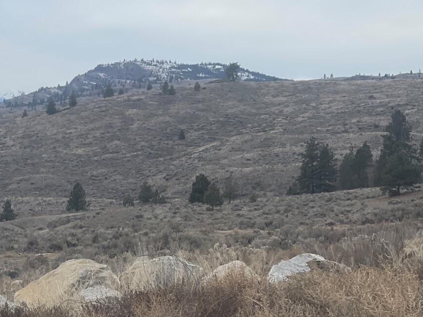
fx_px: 1454
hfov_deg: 16.3
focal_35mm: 119
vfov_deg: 12.4
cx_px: 37
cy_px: 159
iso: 20
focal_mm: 7.5
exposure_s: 1/626
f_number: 2.2
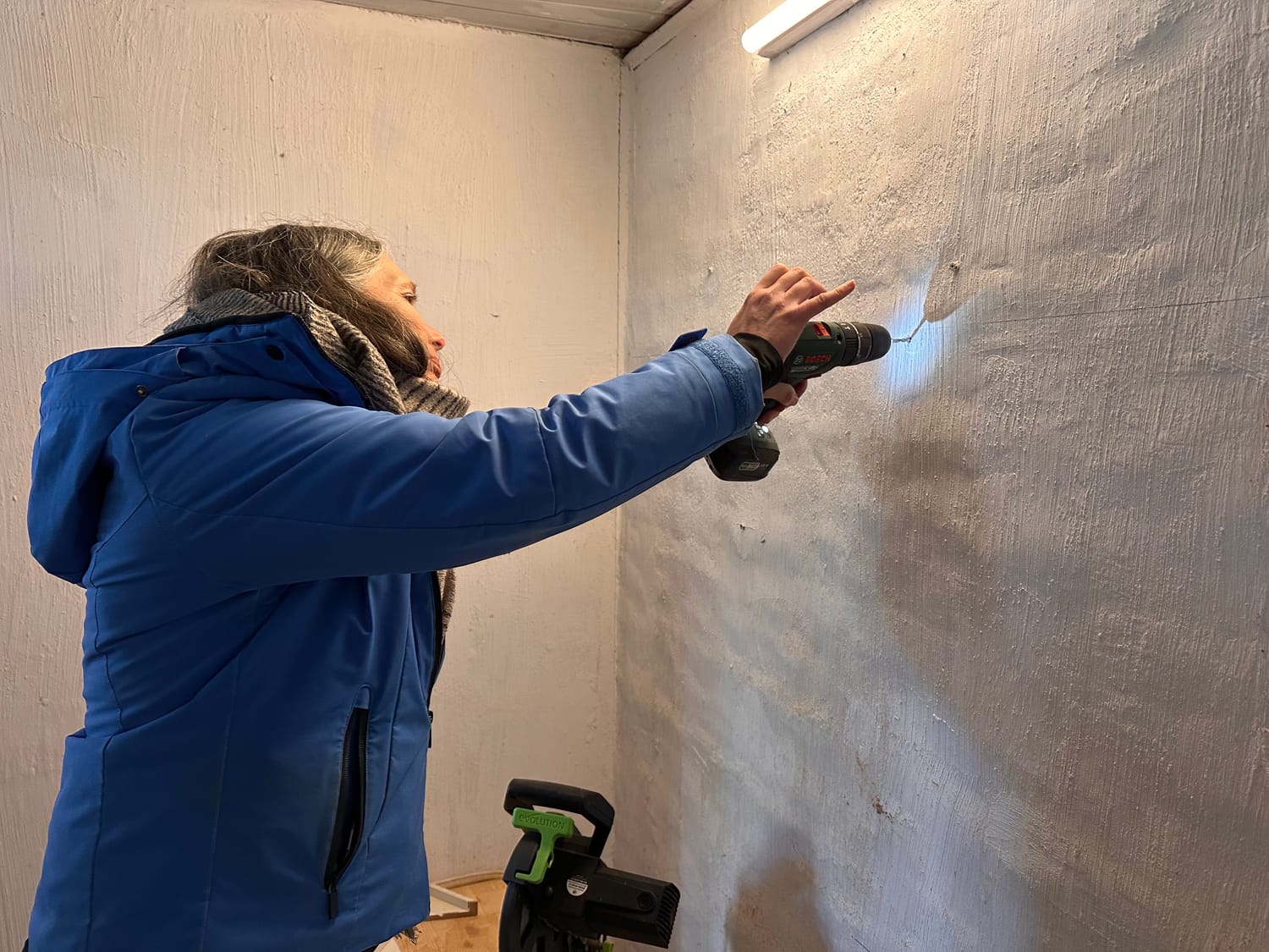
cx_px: 634
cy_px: 476
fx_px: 880
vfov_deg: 56.8
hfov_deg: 71.6
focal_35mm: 24
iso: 250
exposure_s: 1/50
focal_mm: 6.86
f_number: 1.78
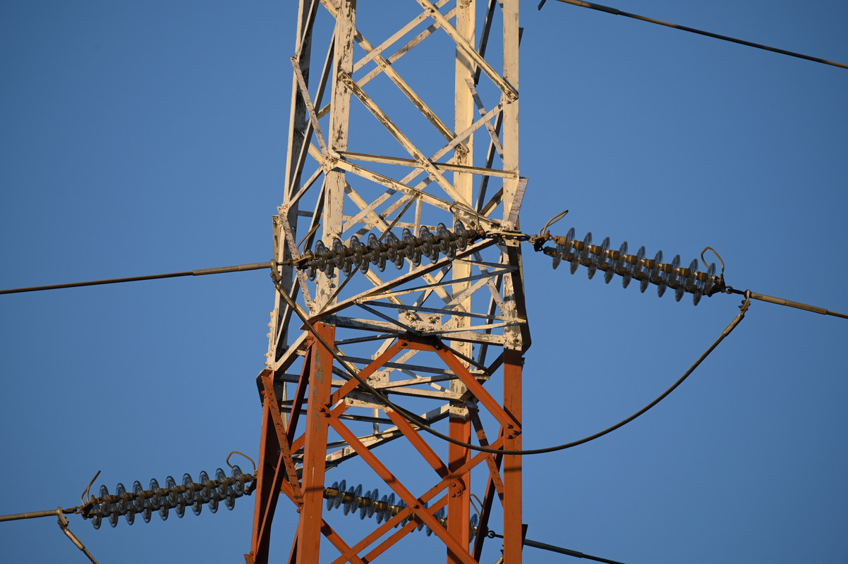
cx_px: 424
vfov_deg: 2.3
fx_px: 14125
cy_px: 282
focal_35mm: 600
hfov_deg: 3.4
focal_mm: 600
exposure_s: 1/400
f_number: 8
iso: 200
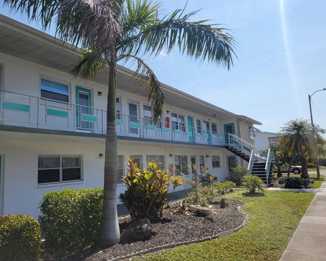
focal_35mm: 28
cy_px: 133
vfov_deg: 51.6
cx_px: 165
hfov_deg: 62.2
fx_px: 270
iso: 40
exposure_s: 1/3589
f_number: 1.8
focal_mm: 5.4
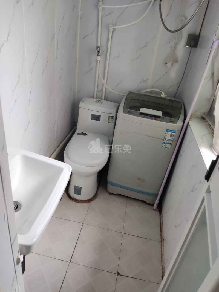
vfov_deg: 69.4
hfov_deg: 54.9
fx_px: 211
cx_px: 110
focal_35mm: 25
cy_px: 146
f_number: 1.79
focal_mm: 4.71
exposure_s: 1/50
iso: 198
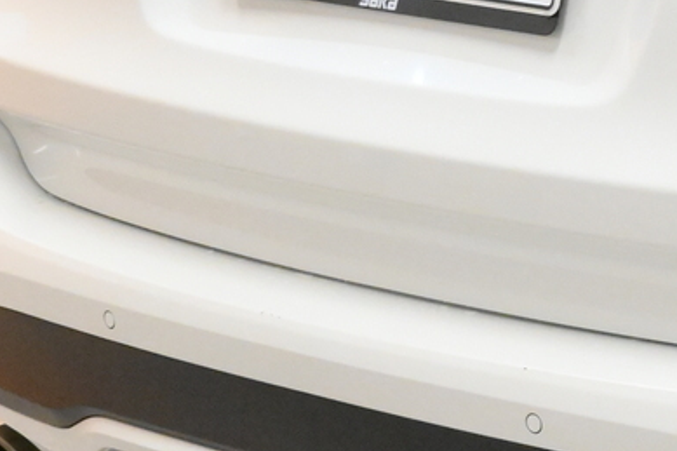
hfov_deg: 12.5
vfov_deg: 9.1
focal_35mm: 150
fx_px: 2819
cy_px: 94
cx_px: 1225
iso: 6400
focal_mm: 24
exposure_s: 1/160
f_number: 6.3
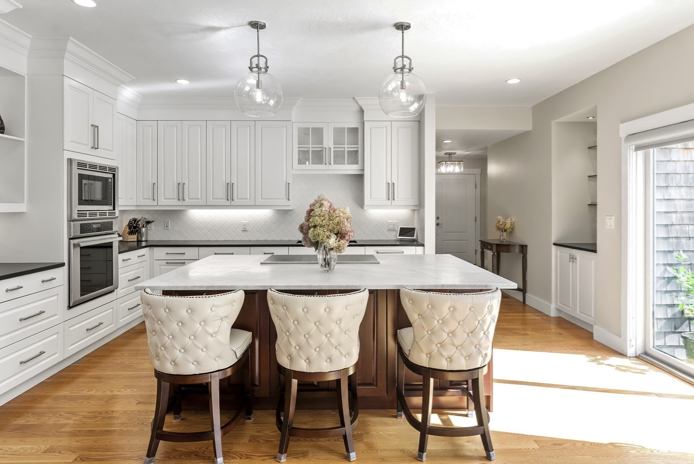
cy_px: 232
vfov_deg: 59.8
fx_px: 403
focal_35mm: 21
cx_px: 347
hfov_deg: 81.4
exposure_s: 1/60
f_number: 6.3
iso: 500
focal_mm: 20.9
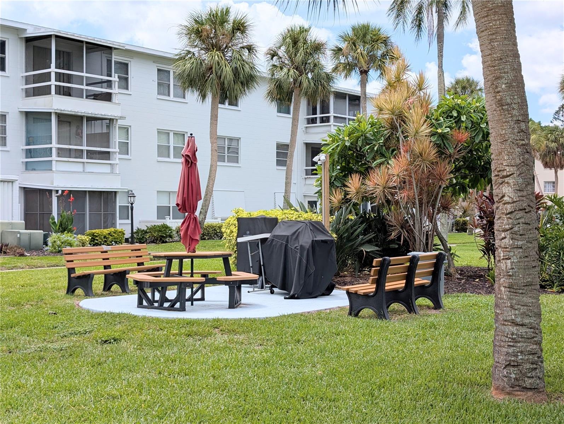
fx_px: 799
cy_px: 212
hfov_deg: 38.9
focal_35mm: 49
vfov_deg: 29.7
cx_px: 282
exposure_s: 1/1686
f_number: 1.68
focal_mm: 6.9
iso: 22
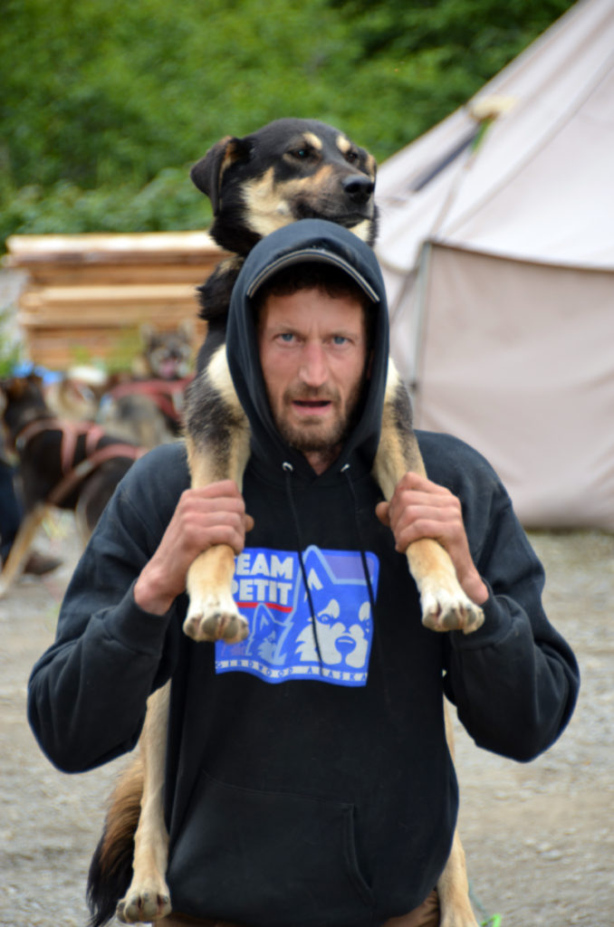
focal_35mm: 255
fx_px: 6554
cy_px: 464
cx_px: 307
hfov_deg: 5.4
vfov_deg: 8.1
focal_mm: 170
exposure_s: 1/200
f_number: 5.6
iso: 160
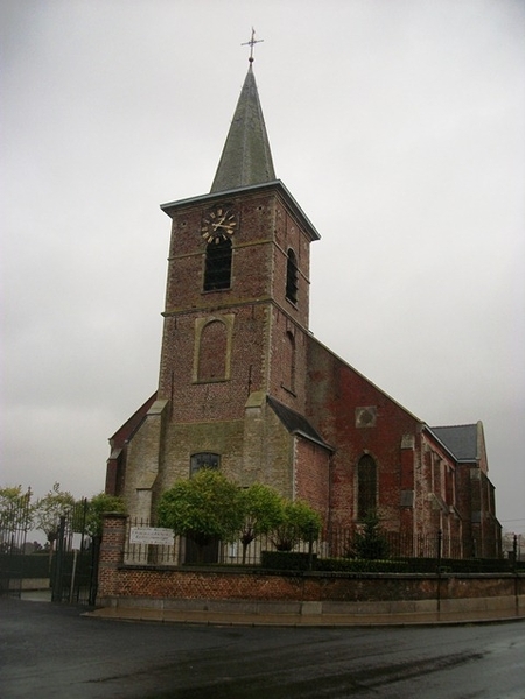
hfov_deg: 44.2
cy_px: 350
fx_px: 647
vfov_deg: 56.8
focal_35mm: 32
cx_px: 262
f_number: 2.9
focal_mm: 5.7
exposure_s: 1/200
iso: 80
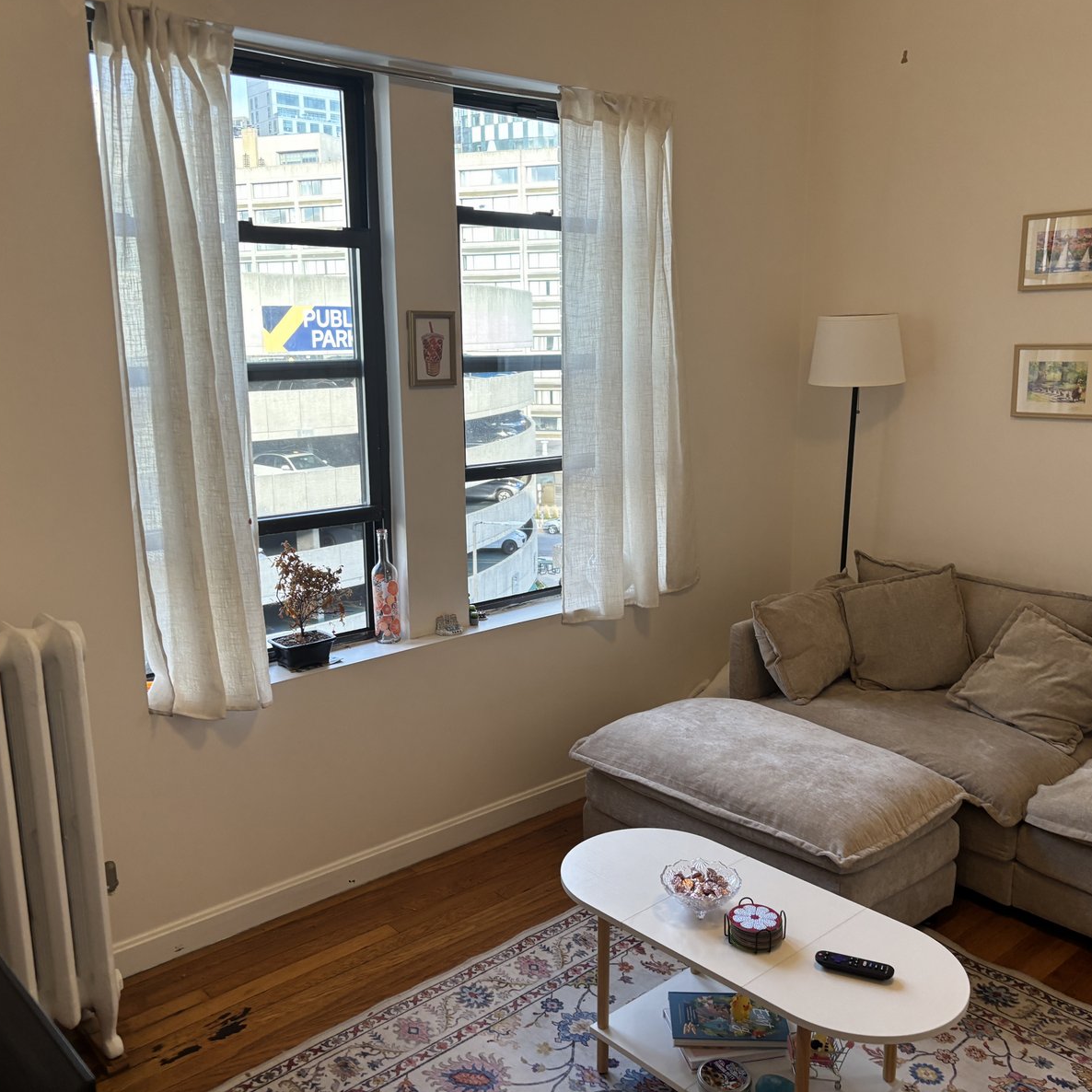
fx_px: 1106
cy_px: 540
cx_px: 575
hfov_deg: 52.5
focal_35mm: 31
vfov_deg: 52.5
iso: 125
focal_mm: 5.96
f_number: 1.6
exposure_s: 1/120
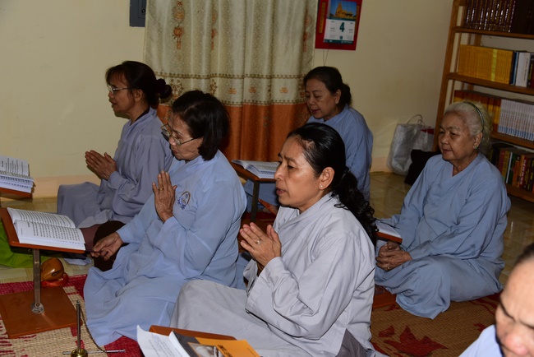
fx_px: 594
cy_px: 178
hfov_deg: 48.4
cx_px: 267
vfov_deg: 33.4
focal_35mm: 40
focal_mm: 40
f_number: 4.5
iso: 500
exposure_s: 1/80
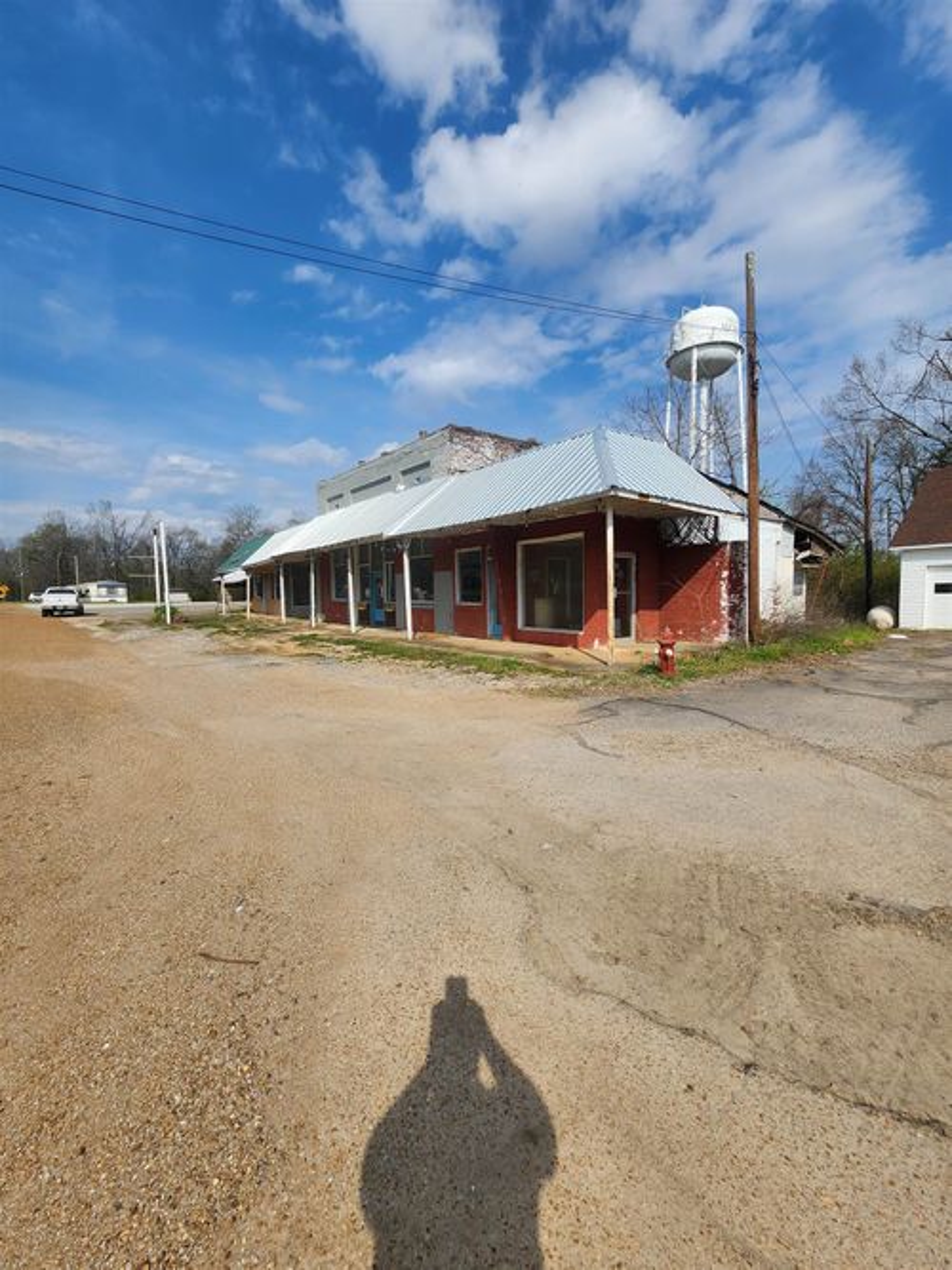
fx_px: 477
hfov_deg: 89.9
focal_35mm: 13
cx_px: 476
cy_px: 635
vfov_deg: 106.2
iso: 50
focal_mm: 2.2
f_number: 2.2
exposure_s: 1/2391
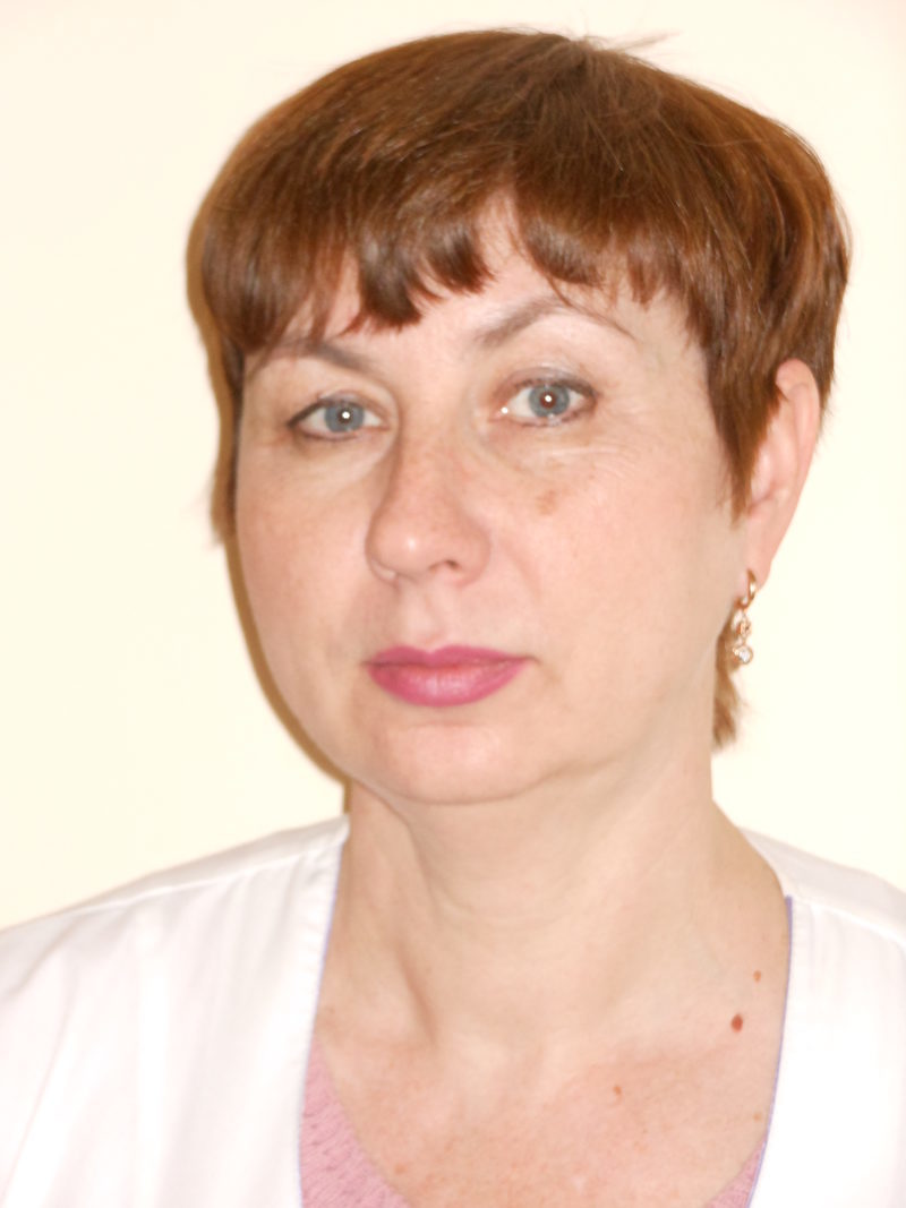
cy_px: 604
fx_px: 3874
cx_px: 453
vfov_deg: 17.7
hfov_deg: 13.3
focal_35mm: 111
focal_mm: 19.7
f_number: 4.8
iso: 320
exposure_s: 1/60
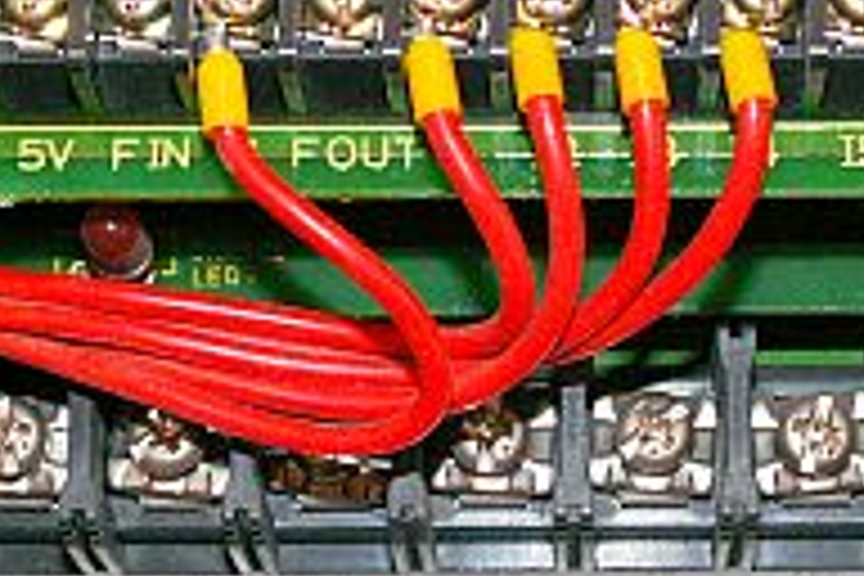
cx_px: 495
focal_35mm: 144
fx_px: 3456
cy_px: 288
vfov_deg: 9.5
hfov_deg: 14.2
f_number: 4
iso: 160
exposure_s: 1/40
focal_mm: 10.28
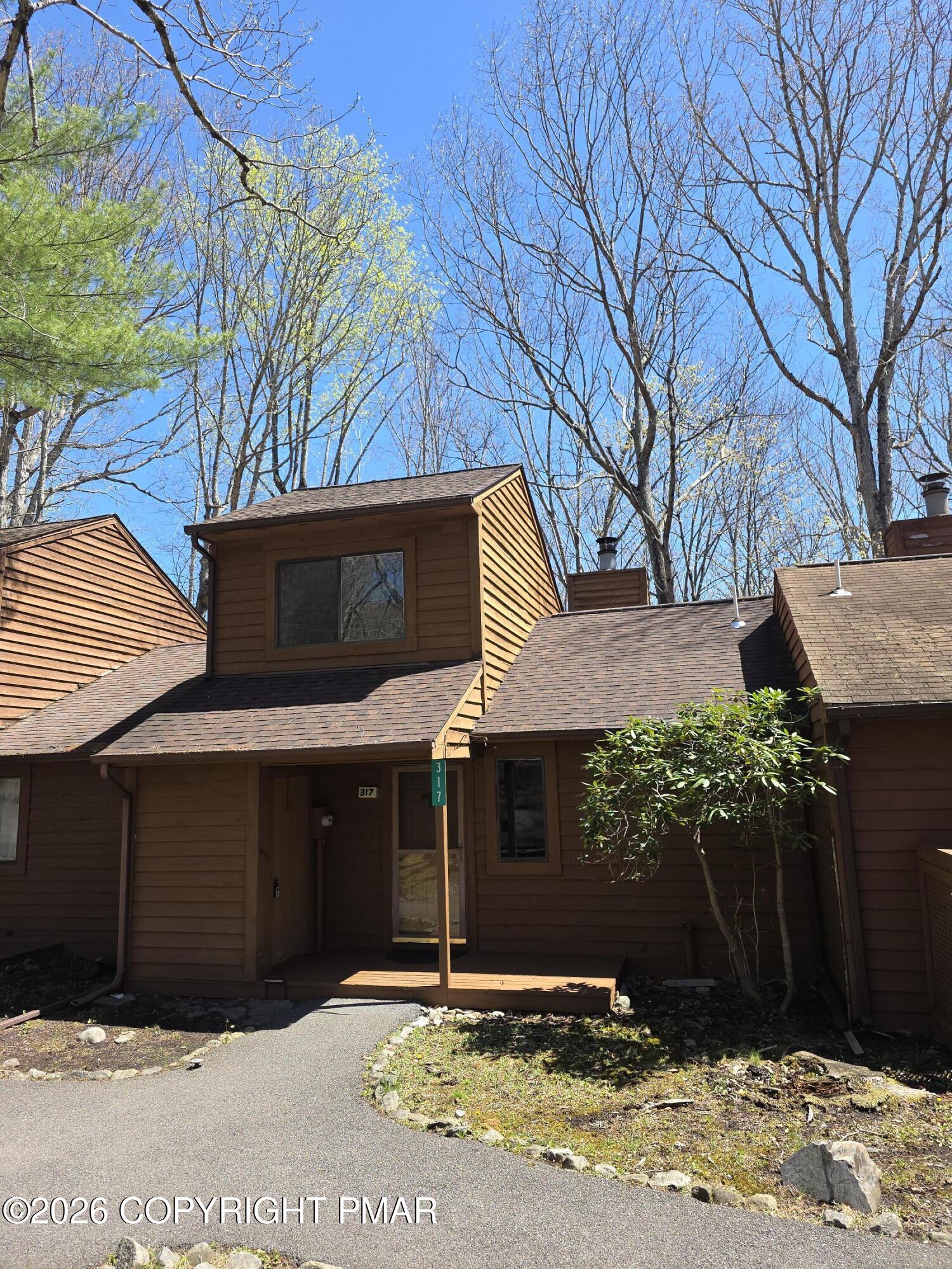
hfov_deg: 58.9
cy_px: 634
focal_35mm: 23
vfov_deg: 73.9
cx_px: 476
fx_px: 843
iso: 12
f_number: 1.7
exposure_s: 1/325
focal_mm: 6.3
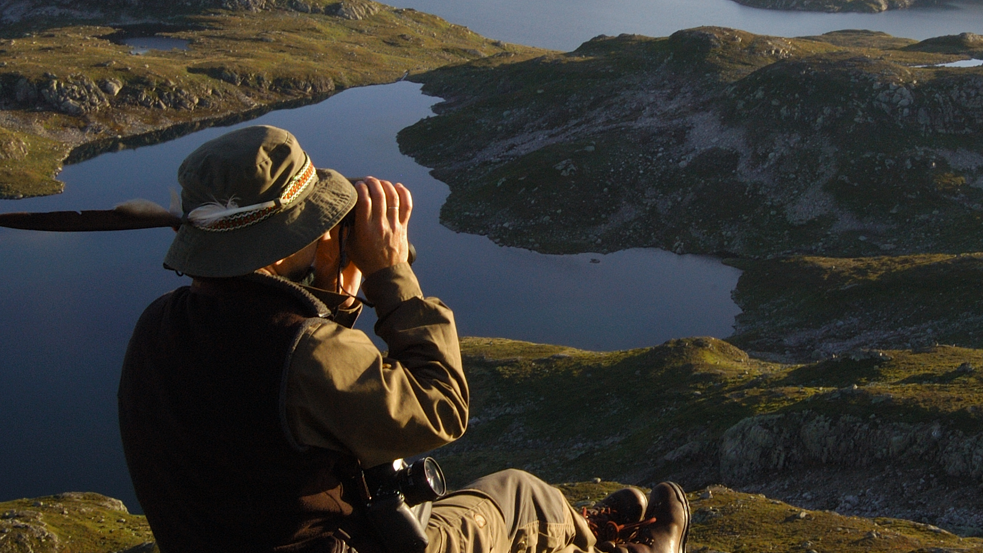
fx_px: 1640
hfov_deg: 32.7
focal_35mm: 63
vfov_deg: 19.1
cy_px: 216
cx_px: 736
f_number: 14
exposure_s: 1/80
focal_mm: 23
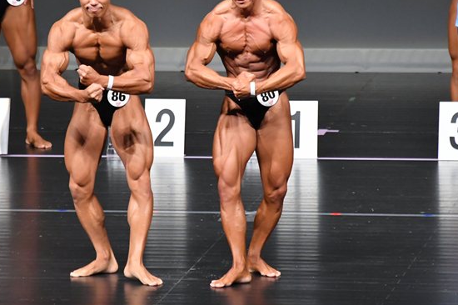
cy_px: 118
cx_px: 217
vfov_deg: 2.8
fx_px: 6179
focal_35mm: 486
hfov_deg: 4.2
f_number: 5.6
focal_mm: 230
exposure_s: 1/400
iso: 5000
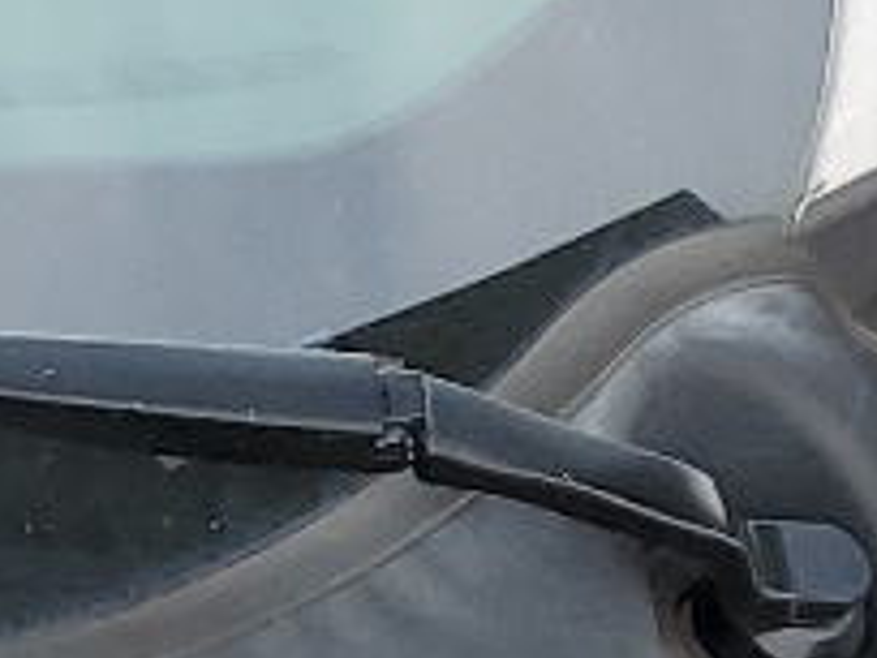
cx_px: -1419
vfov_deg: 6.8
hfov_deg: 8.6
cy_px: 1772
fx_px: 5168
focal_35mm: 204
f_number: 1.5
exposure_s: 1/286
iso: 50
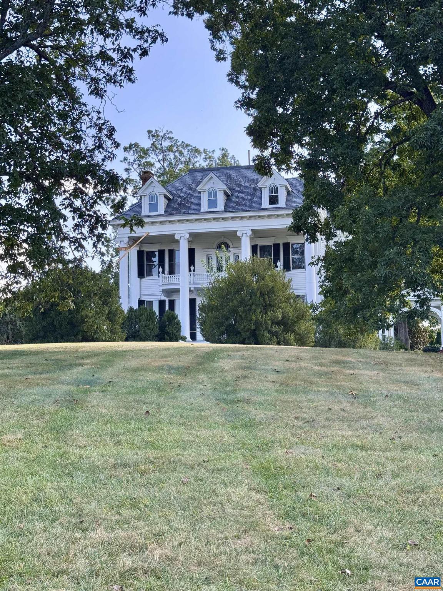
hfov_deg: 30.3
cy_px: 296
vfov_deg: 39.7
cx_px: 222
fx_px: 819
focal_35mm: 48
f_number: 1.78
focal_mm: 6.76
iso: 64
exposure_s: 1/707
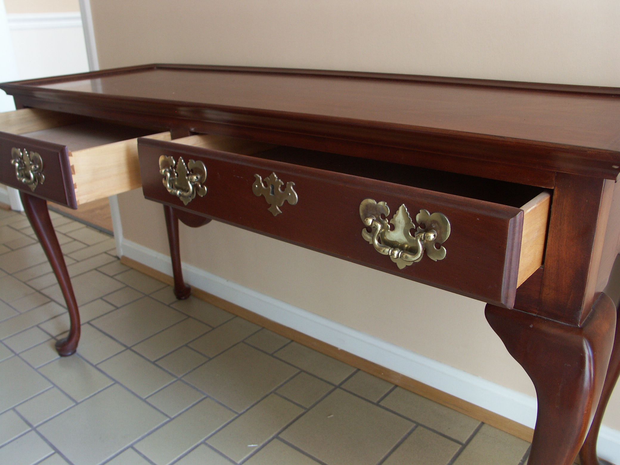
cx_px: 310
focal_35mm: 29
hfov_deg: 61.7
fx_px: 519
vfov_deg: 48.2
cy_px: 232
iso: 100
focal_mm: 7.54
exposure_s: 1/25
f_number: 3.5
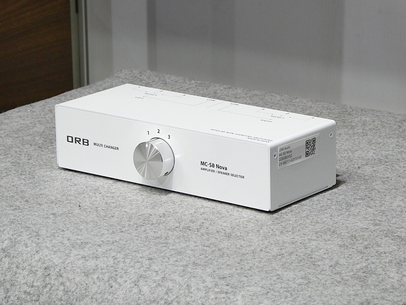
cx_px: 203
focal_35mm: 160
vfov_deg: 9.3
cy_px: 152
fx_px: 1877
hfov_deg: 12.3
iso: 400
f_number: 5.5
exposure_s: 1/20
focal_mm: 28.7
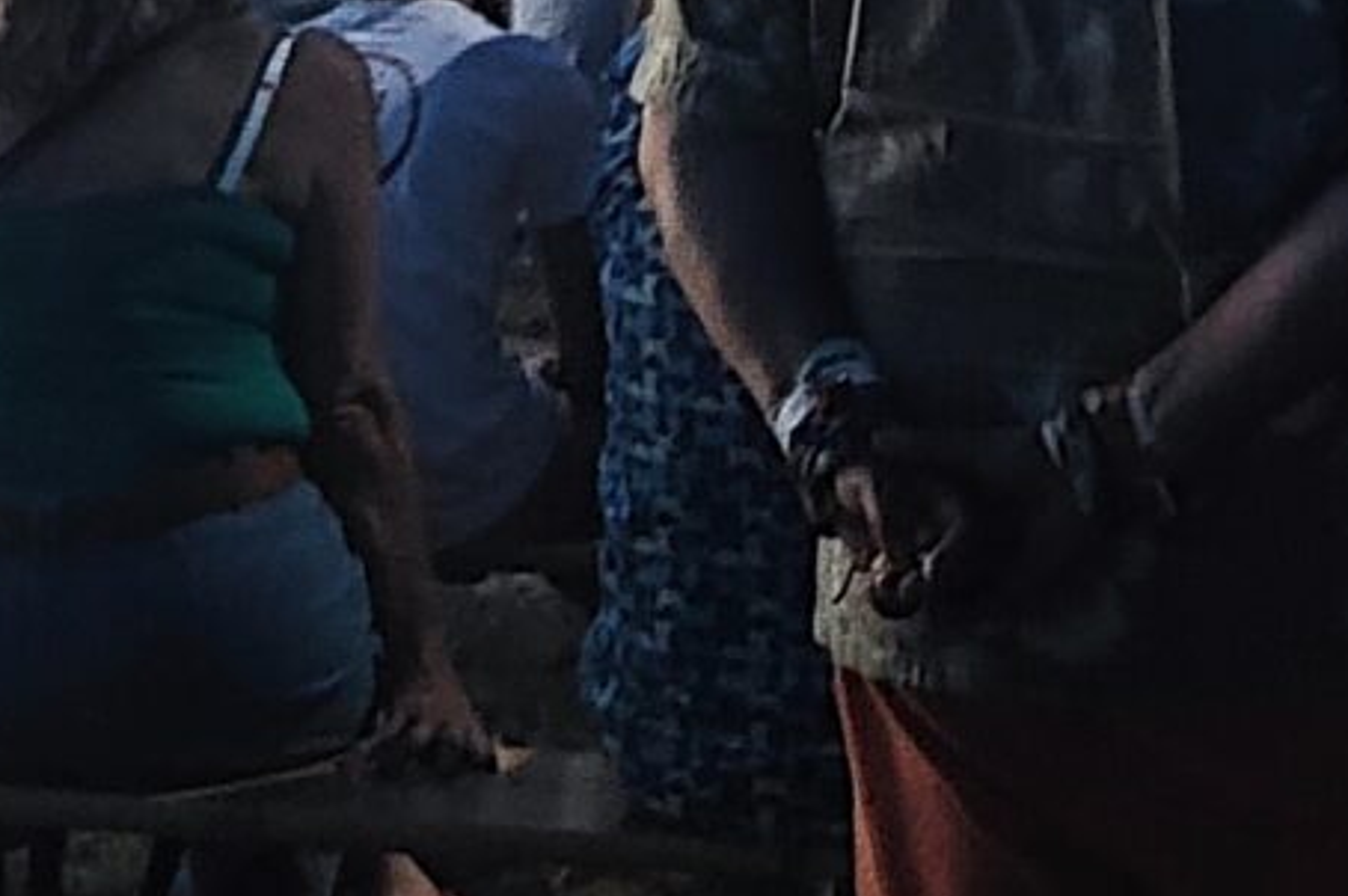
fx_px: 5051
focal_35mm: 135
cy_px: -1027
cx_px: 2153
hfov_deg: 14.0
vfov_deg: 9.4
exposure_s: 1/10
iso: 2011
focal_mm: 5.59
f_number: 1.88
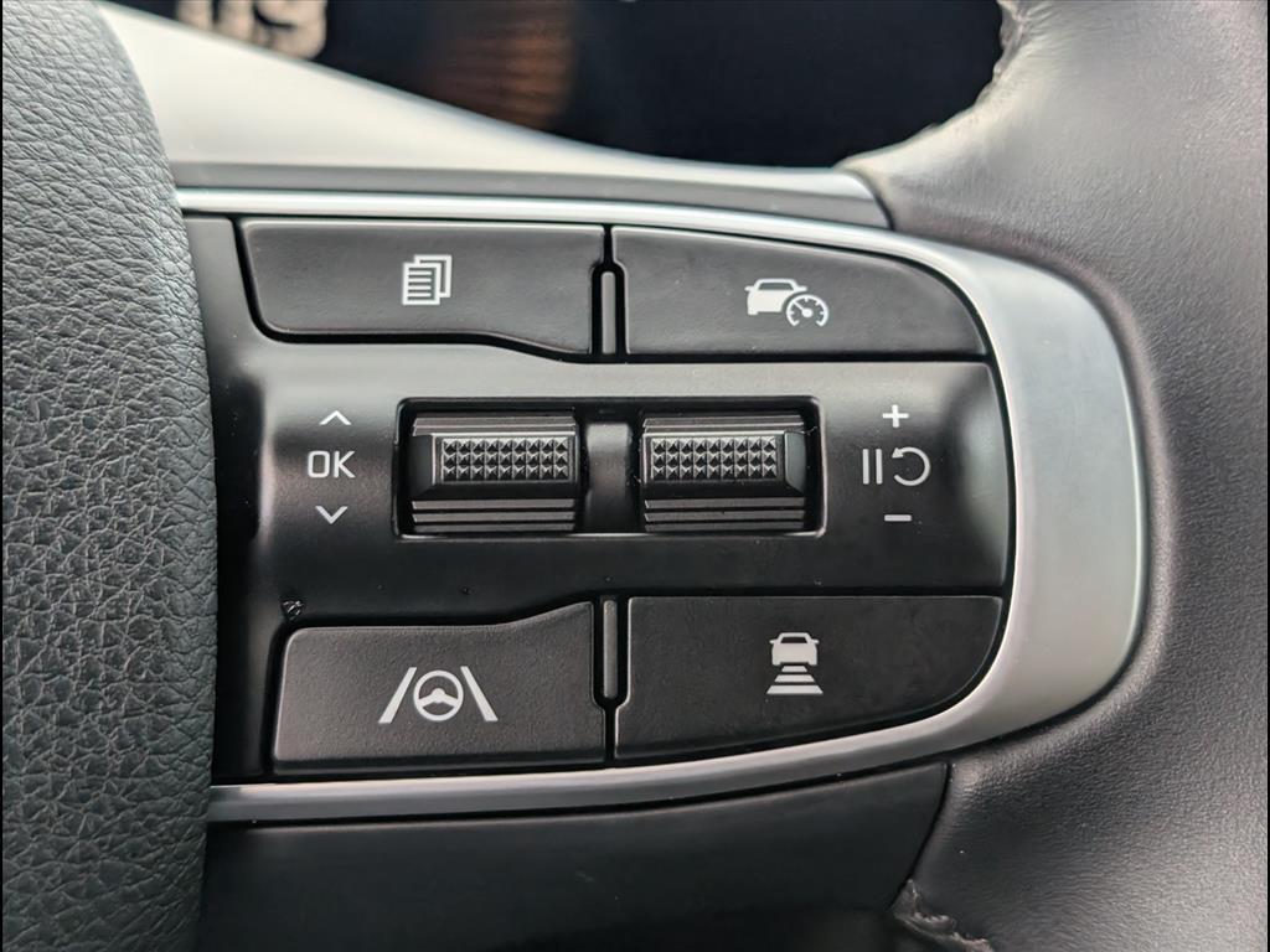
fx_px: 1798
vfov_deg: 29.7
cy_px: 476
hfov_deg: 38.9
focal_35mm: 49
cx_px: 635
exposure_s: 1/909
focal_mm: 6.9
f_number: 1.68
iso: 363
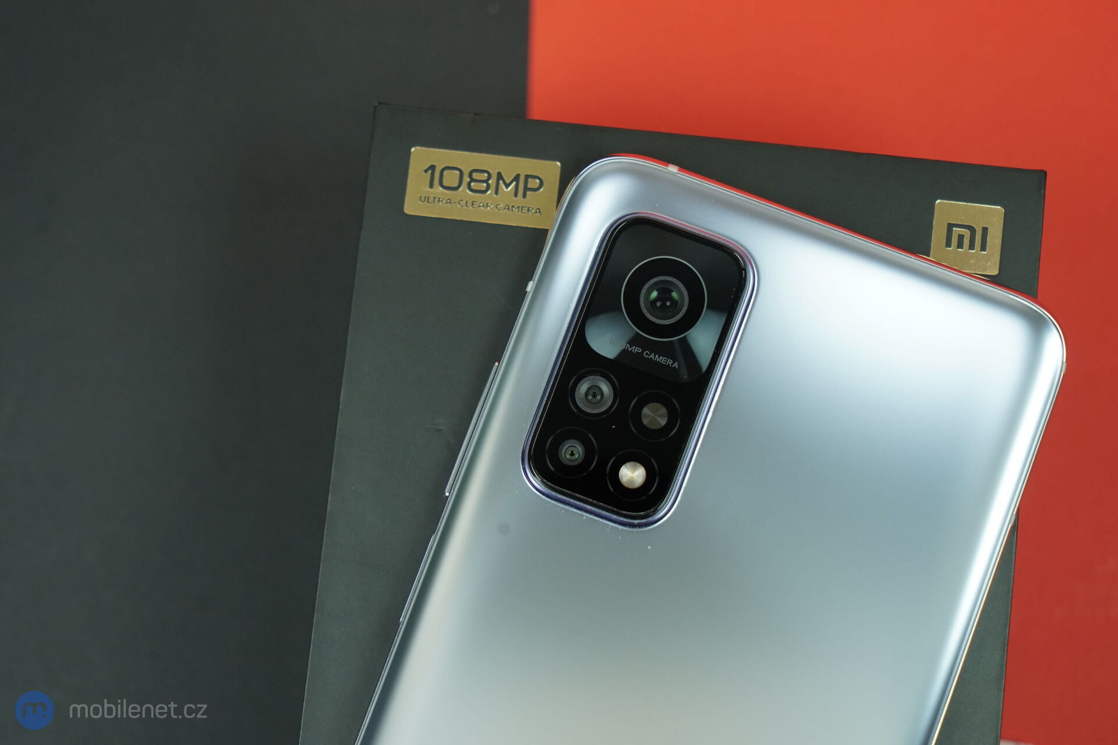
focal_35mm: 70
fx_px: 2174
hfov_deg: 28.8
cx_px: 559
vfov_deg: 19.5
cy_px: 372
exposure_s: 1/160
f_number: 8
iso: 2000
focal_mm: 70
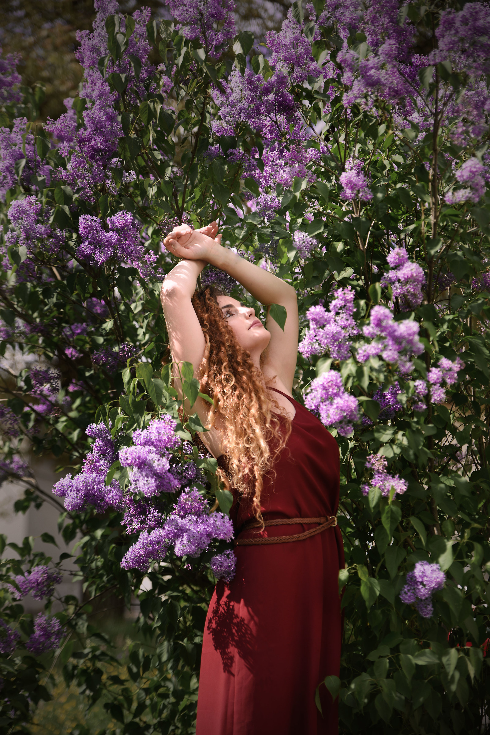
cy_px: 368
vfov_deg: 32.4
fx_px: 1265
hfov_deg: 21.9
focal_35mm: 62
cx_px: 245
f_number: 2.8
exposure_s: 1/640
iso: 64
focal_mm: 62
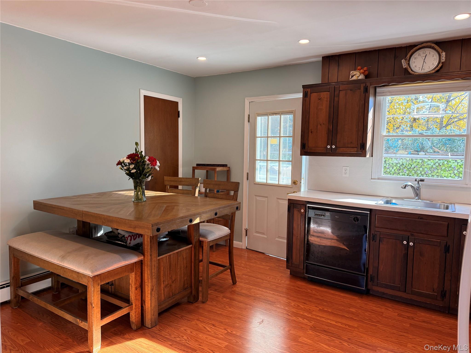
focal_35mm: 24
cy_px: 176
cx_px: 236
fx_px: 327
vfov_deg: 56.8
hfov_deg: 71.6
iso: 125
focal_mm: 6.76
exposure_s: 1/235
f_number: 1.78
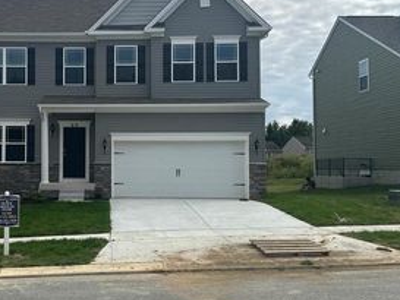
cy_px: 147
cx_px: 100
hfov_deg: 41.6
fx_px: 509
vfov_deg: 32.9
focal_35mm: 44
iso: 80
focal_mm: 6.86
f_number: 1.78
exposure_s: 1/7576
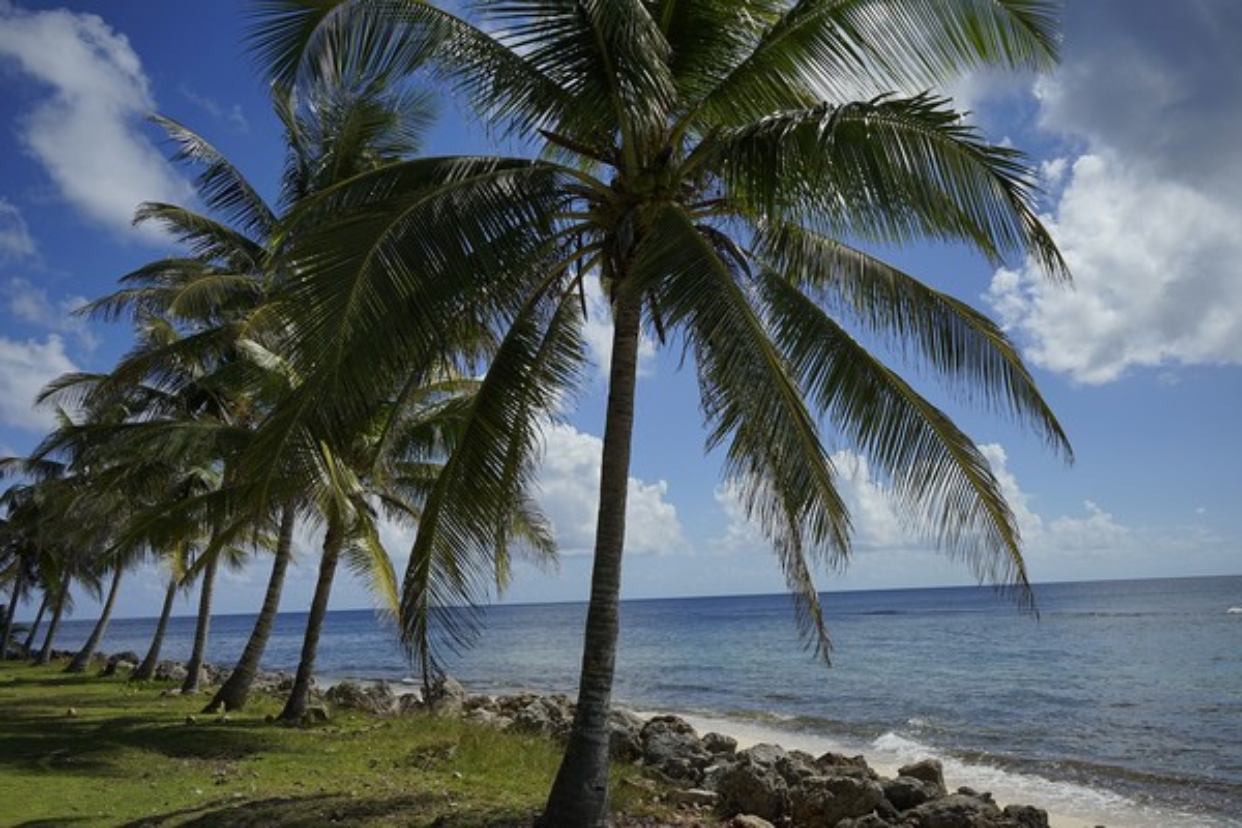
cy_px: 414
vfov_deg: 46.4
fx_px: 966
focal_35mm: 28
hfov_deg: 65.5
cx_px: 621
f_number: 5.6
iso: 100
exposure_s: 1/1600
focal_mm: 28
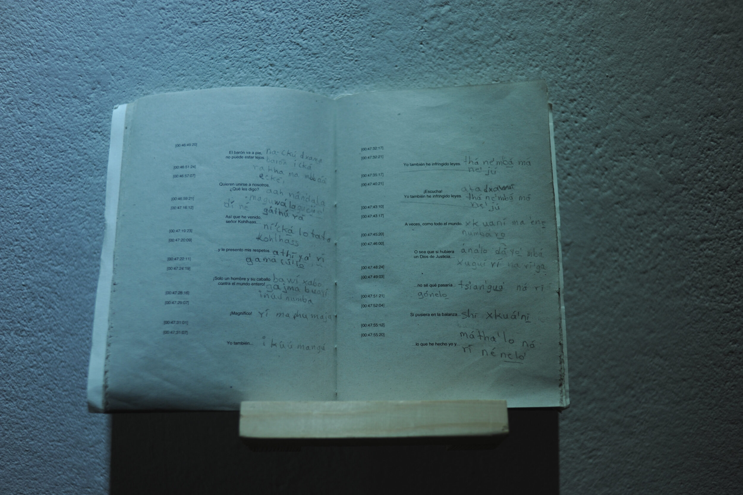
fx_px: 722
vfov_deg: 37.8
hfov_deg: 54.5
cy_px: 248
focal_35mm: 35
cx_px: 372
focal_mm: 35
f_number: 2.5
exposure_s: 1/25
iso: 400
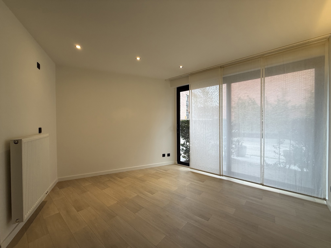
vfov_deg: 85.7
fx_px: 134
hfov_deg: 102.1
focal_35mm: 14
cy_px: 124
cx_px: 166
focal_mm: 2.22
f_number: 2.2
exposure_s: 1/100
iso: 100
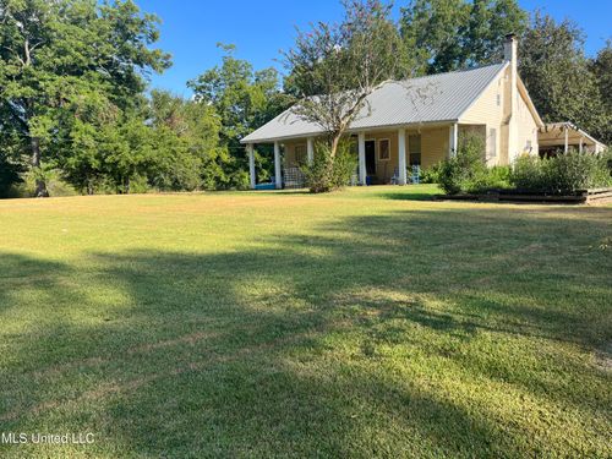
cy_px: 230
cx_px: 306
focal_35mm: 26
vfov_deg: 53.1
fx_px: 460
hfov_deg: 67.3
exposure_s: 1/1279
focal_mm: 5.1
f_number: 1.6
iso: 50
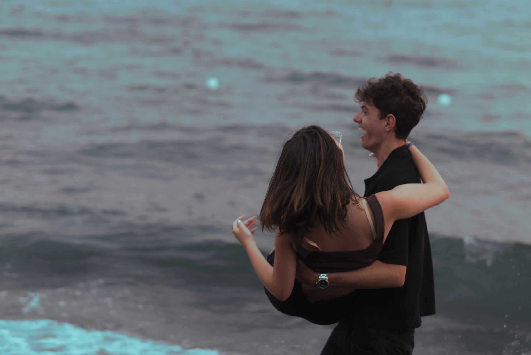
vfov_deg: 16.3
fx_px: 1240
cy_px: 178
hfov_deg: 24.2
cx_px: 266
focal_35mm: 84
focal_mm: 56
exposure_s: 1/250
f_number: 2
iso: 100
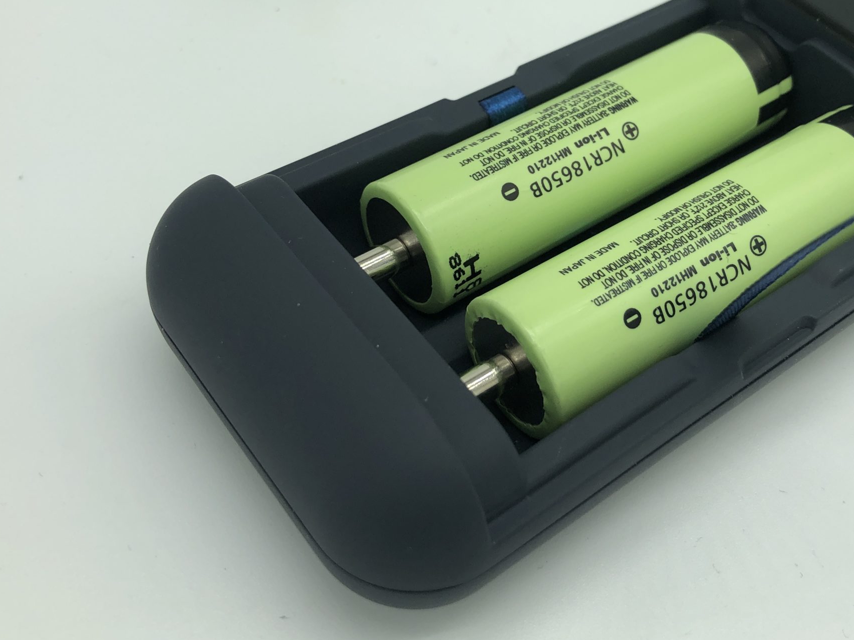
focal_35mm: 42
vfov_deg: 34.1
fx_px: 1036
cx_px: 537
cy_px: 230
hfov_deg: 44.4
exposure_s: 1/906
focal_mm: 4
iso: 20
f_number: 1.8
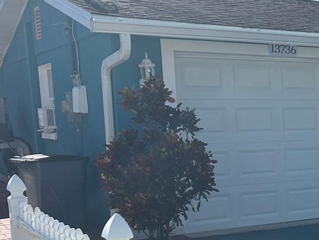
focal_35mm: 76
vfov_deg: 19.2
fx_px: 701
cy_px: 199
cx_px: 460
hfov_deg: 21.9
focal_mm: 5.7
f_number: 1.5
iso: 50
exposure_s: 1/4831
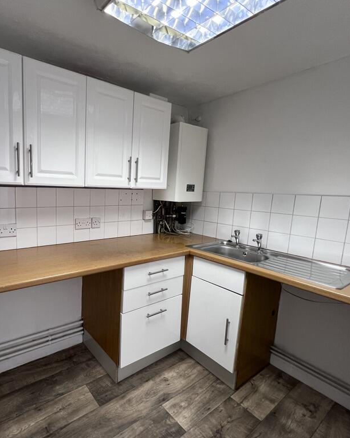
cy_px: 219
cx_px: 109
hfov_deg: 73.9
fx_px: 220
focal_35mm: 17
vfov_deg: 89.6
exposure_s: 1/100
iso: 200
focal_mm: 1.57
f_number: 1.8
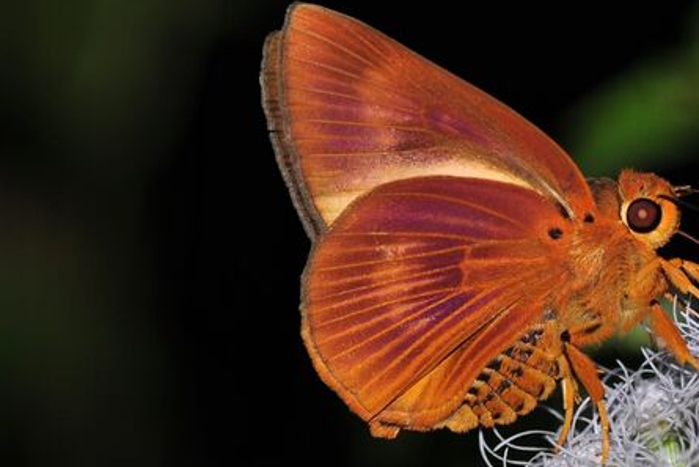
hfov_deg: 10.6
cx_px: 498
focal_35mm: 194
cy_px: 252
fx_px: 3768
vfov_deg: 7.1
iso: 200
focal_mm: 90
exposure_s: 1/200
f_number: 9
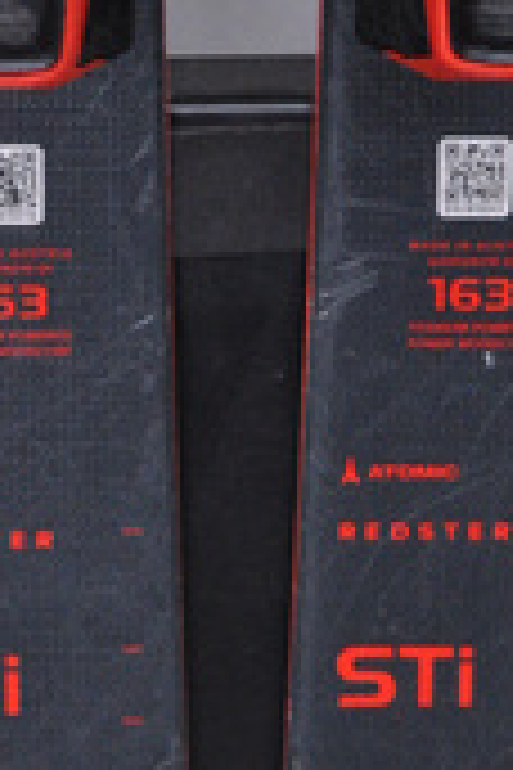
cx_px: 232
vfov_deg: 6.5
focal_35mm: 315
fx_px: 6733
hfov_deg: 4.4
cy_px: 468
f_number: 8
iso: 3200
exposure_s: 1/125
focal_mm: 80
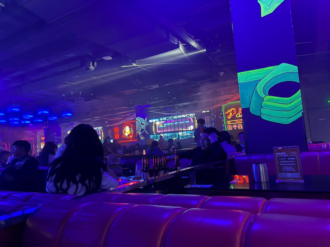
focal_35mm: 26
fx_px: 248
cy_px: 124
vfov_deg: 53.1
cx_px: 165
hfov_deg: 67.3
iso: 800
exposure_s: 1/20
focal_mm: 5.96
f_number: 1.6
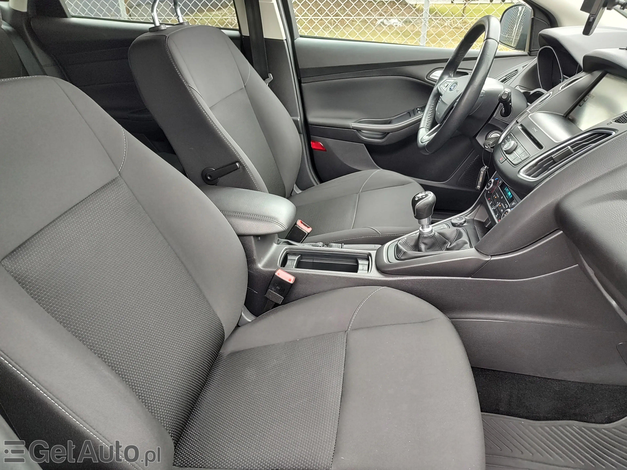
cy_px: 235
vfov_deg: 58.9
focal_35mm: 23
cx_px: 314
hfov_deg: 73.9
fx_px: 417
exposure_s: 1/50
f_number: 1.8
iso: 166
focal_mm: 5.56
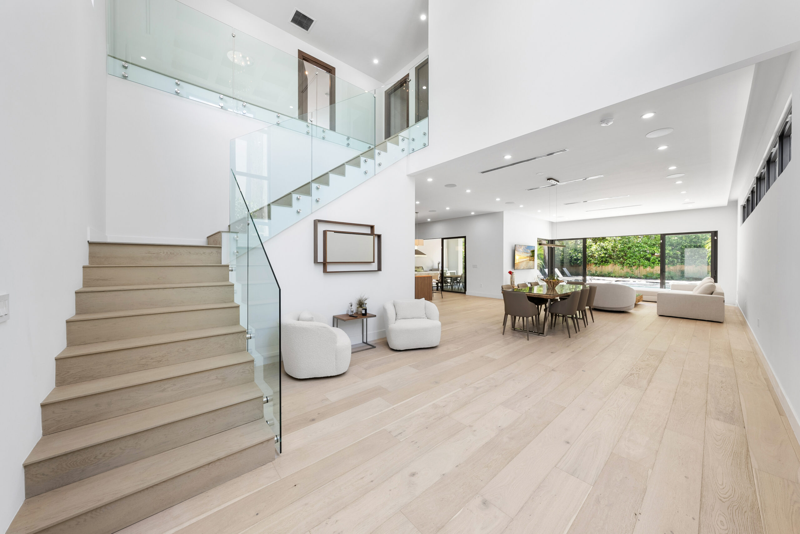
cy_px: 267
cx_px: 400
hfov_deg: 112.6
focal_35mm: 12
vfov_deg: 90.1
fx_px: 267
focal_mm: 12
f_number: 8
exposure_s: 1/60
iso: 250
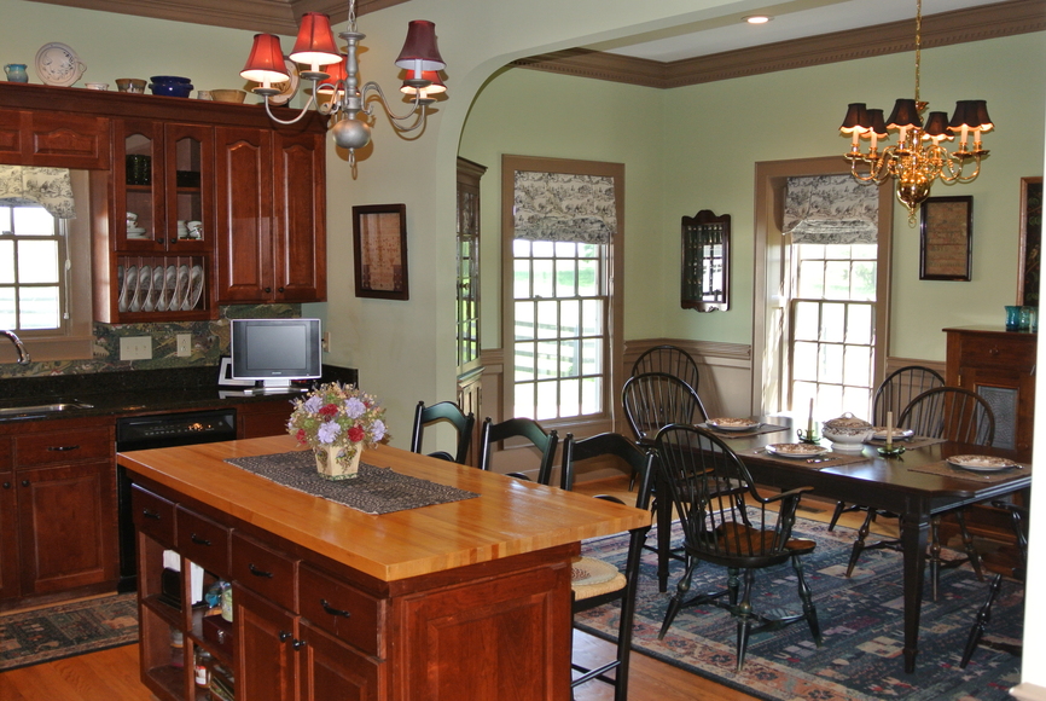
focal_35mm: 37
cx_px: 523
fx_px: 1077
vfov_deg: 36.0
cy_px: 350
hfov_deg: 51.8
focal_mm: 14
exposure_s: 1/60
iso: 400
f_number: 4
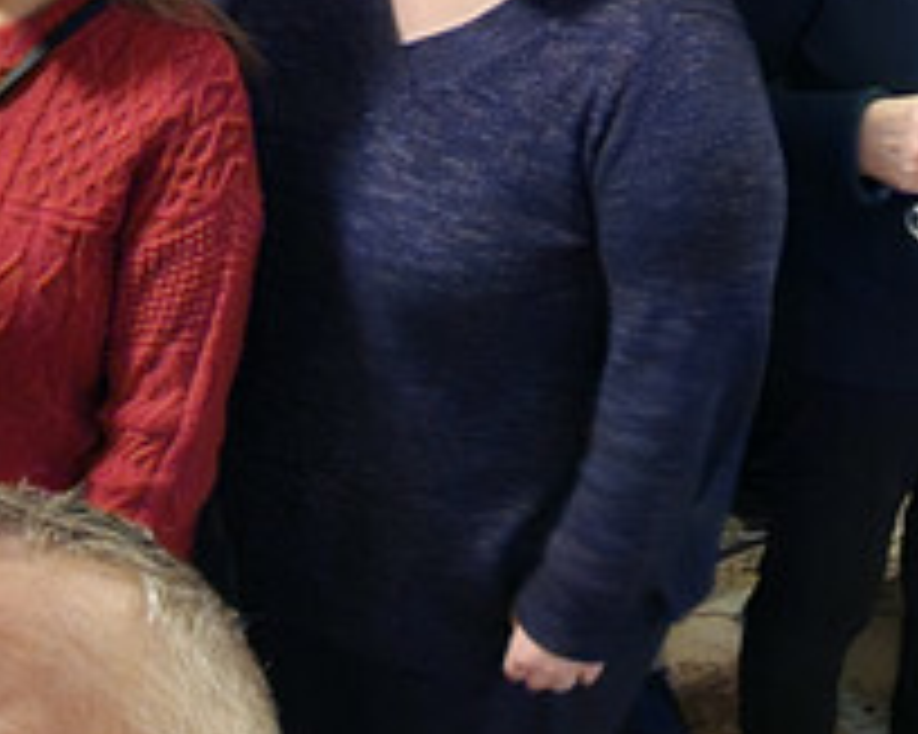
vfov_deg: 16.6
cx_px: 986
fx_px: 2471
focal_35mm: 91
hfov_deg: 20.2
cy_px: 63
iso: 1250
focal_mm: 3.3
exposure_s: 1/12
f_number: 2.2
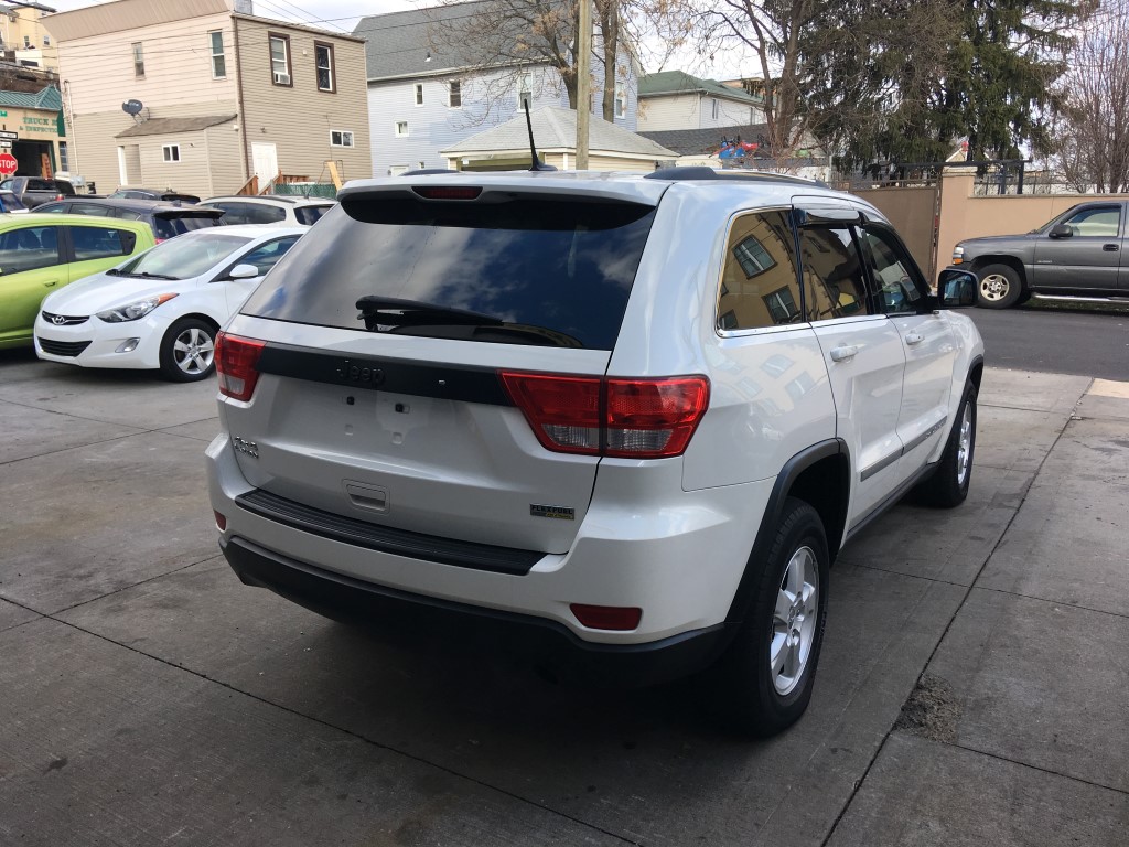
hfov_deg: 61.7
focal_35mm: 29
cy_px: 424
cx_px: 564
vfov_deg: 48.2
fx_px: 946
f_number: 2.2
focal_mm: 4.15
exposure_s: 1/432
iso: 25
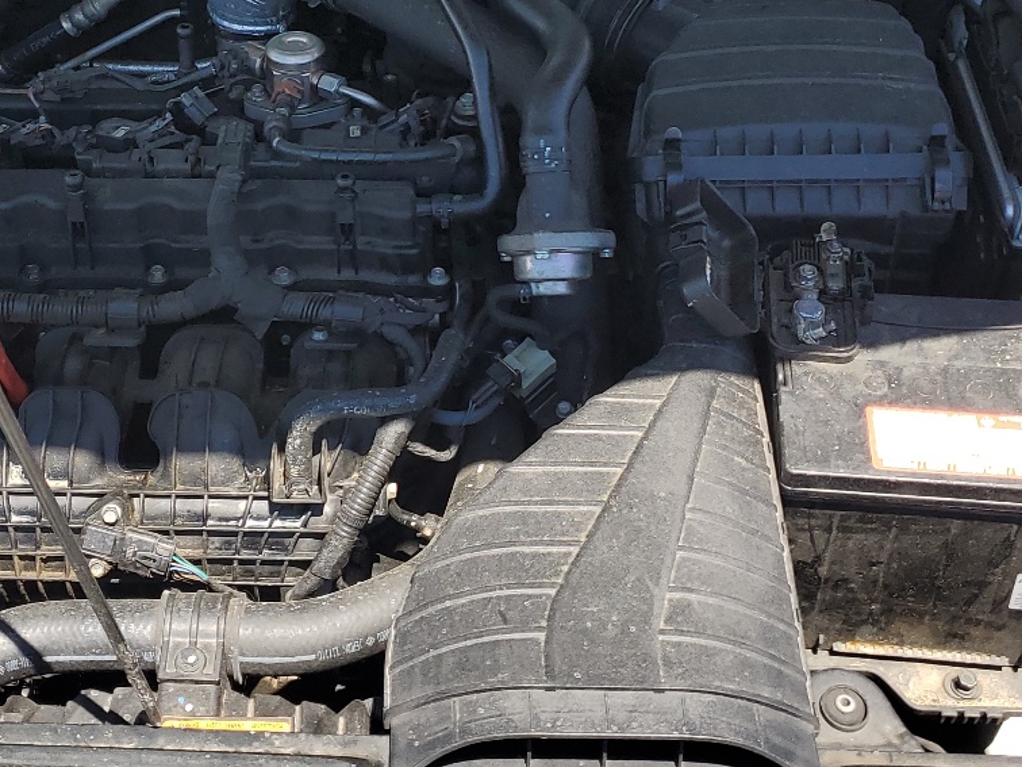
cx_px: 339
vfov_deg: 26.2
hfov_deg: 34.6
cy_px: 184
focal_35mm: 55
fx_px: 1624
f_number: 1.5
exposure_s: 1/1429
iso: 50
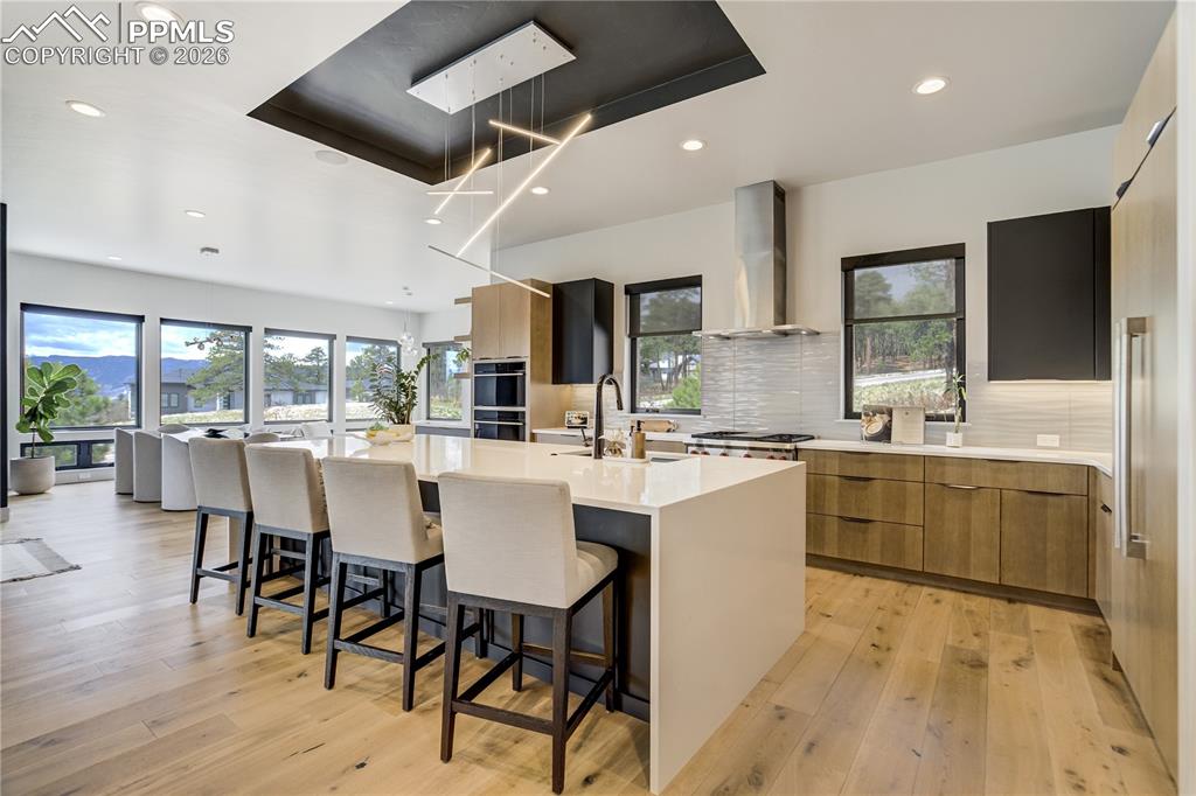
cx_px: 598
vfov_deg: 73.7
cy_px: 398
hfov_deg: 96.8
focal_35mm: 16
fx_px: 531
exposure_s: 1/60
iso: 1000
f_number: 7.1
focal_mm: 16
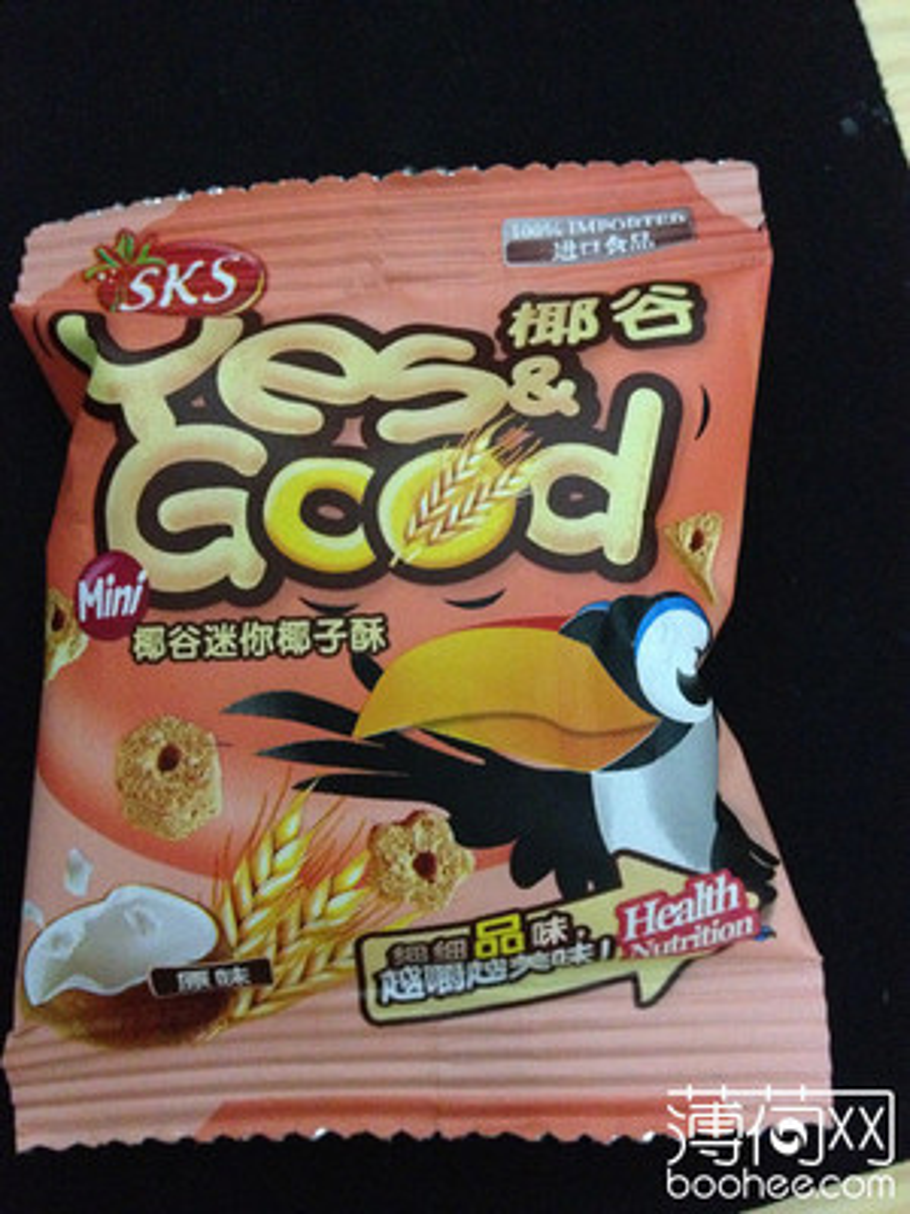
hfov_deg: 40.7
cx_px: 455
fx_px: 1227
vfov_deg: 52.6
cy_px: 607
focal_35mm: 35
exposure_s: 1/15
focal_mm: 4.28
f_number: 2.4
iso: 800
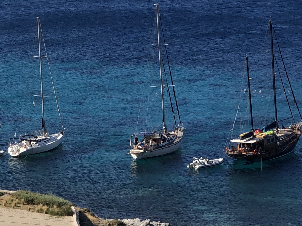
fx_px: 1387
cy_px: -43
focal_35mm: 159
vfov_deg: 9.2
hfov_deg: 12.2
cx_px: -33
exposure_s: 1/1230
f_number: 2.4
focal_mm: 6
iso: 16
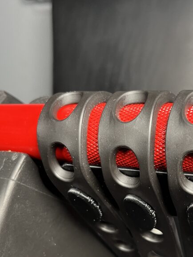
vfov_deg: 40.6
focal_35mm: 46
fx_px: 342
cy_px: 178
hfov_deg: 31.0
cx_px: 142
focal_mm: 5.1
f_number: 1.6
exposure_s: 1/60
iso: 320
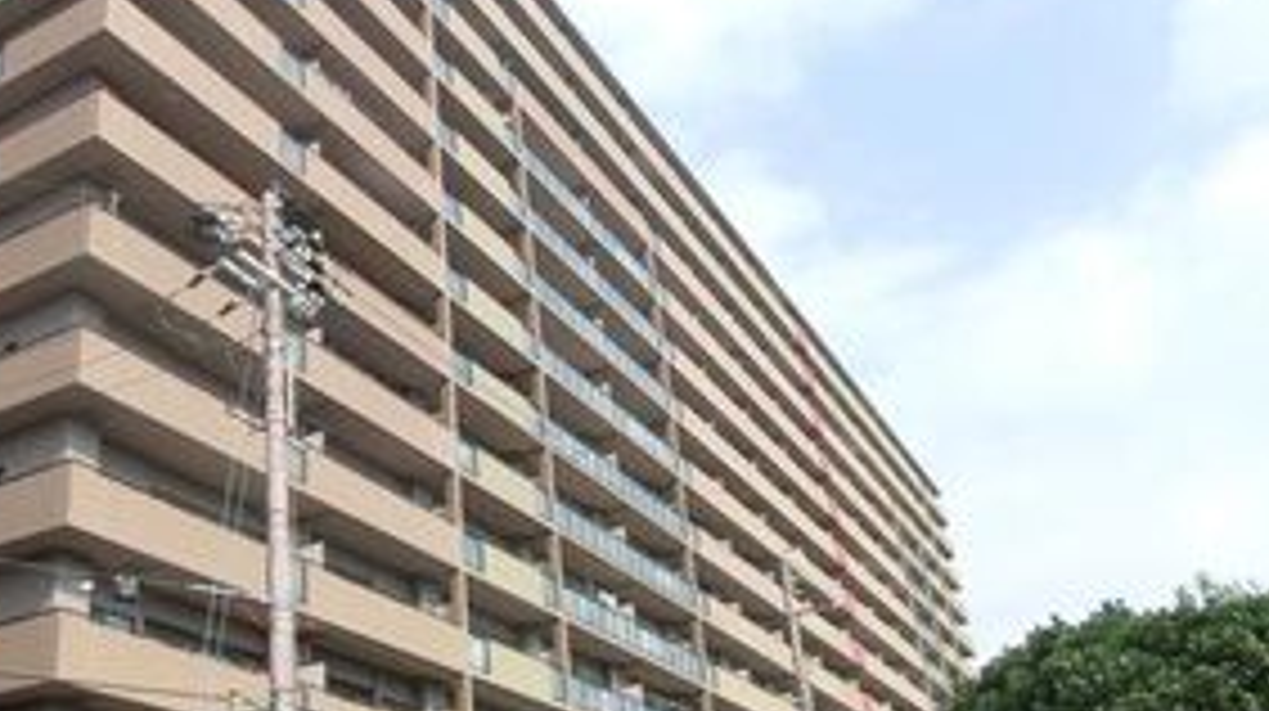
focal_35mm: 39
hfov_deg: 50.2
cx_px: 369
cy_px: 425
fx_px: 1311
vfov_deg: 30.3
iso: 100
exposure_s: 1/1000
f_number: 3
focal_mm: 4.24
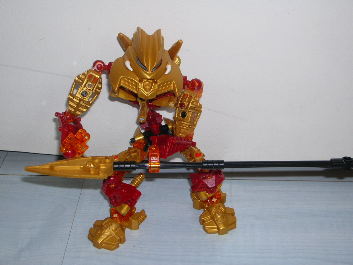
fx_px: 551
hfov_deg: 35.5
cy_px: 132
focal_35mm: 54
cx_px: 176
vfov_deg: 27.0
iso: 50
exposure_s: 1/60.1
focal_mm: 9.1
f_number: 3.4
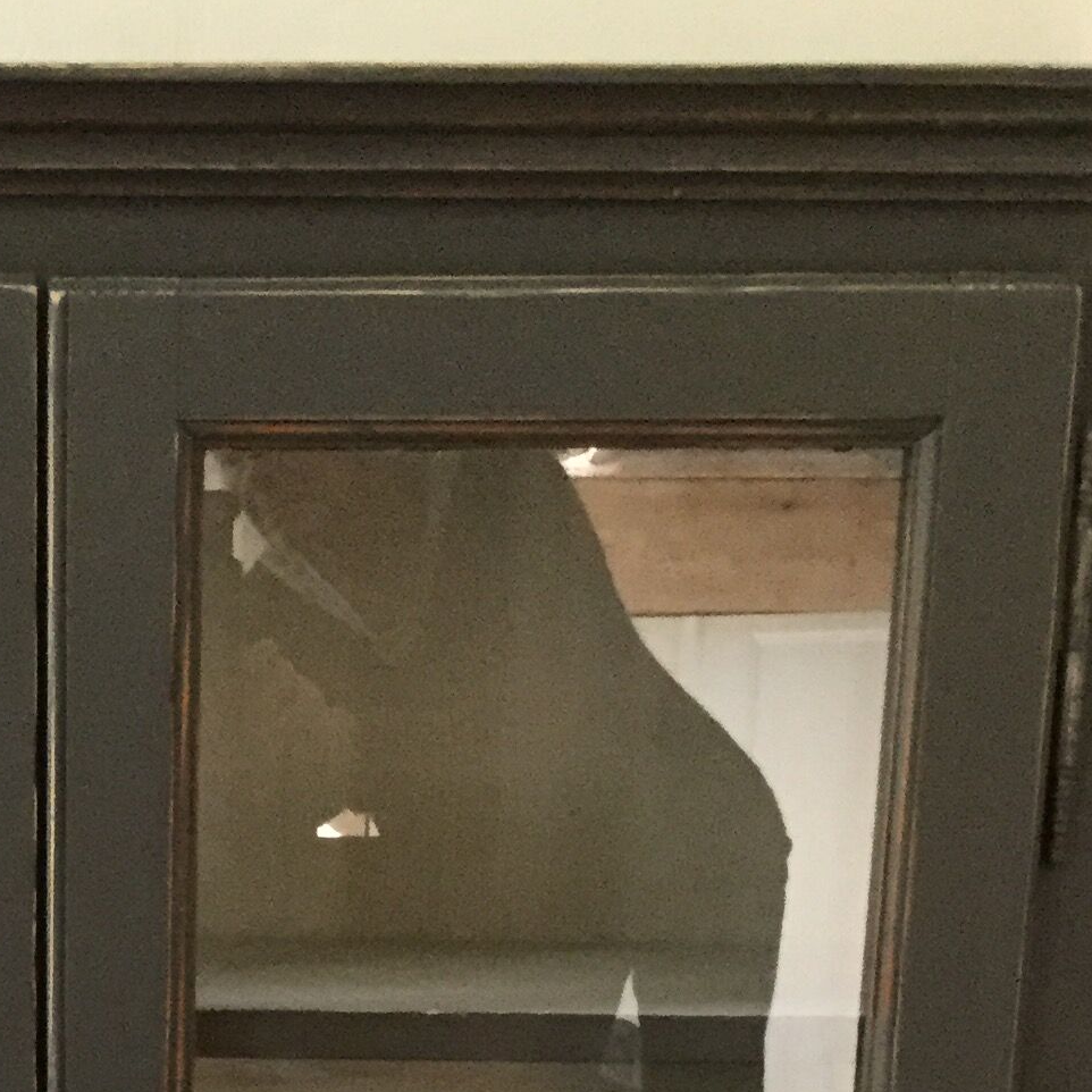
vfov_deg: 17.3
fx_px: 3319
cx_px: 67
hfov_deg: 18.3
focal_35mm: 93
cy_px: 1496
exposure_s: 1/33
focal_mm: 3.3
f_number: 2.4
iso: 250
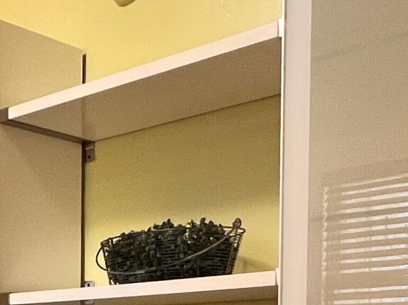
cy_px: 421
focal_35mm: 68
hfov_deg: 27.8
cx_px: 60
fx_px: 801
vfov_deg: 19.5
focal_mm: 1.57
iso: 320
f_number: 1.8
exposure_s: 1/60
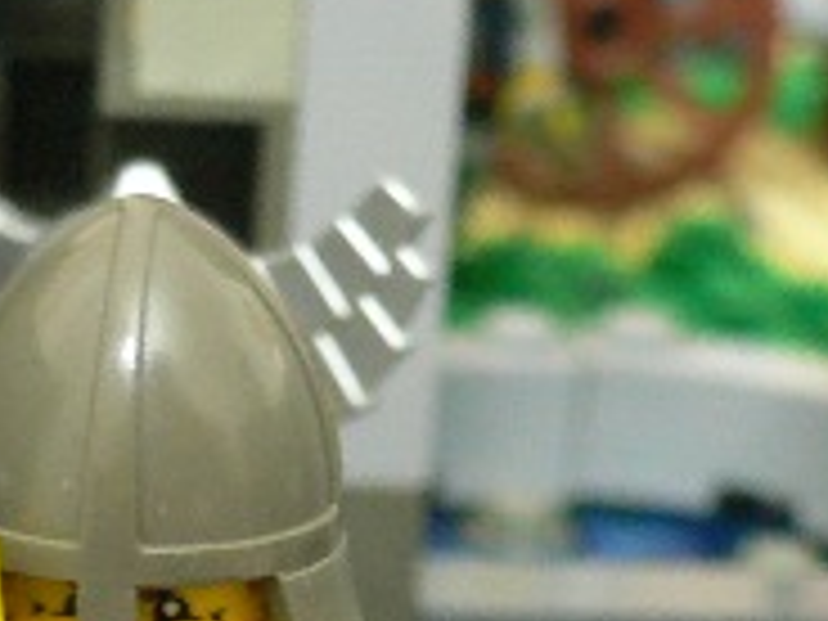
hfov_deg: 16.1
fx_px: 2918
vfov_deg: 11.6
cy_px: 940
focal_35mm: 122
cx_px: 315
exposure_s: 1/2
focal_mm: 5.8
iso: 200
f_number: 2.8
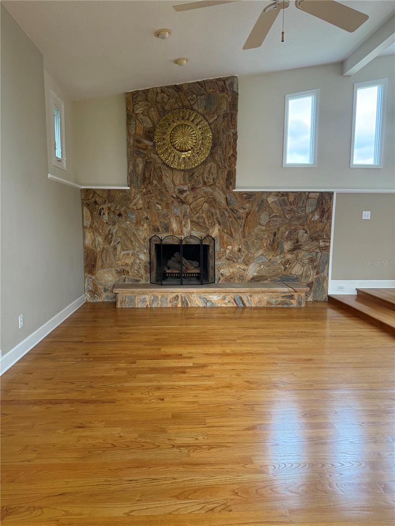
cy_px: 263
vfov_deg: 71.6
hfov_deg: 56.8
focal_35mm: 24
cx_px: 198
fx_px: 365
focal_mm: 6.76
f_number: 1.78
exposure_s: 1/146
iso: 200
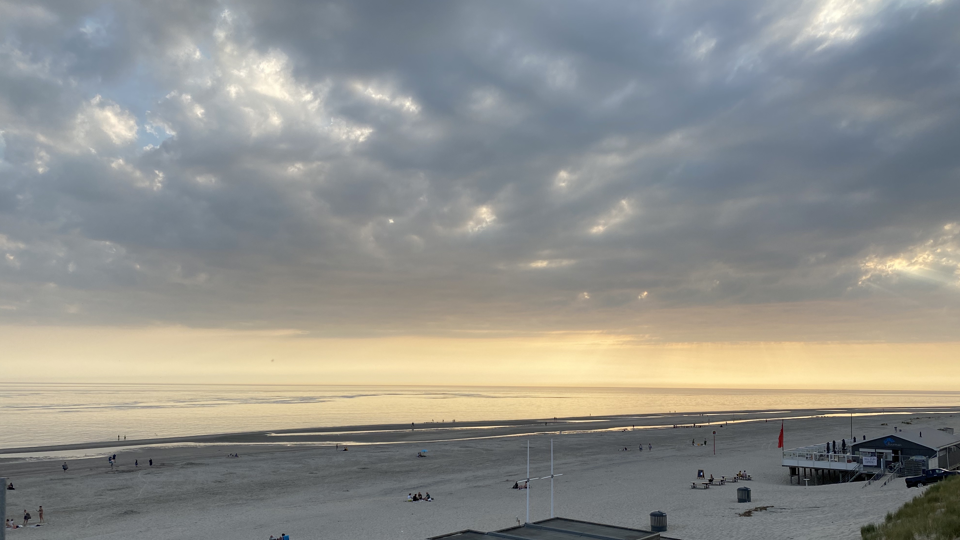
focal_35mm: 29
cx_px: 482
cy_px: 349
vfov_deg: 39.8
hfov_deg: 66.1
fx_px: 738
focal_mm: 4.25
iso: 32
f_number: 1.8
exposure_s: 1/1927
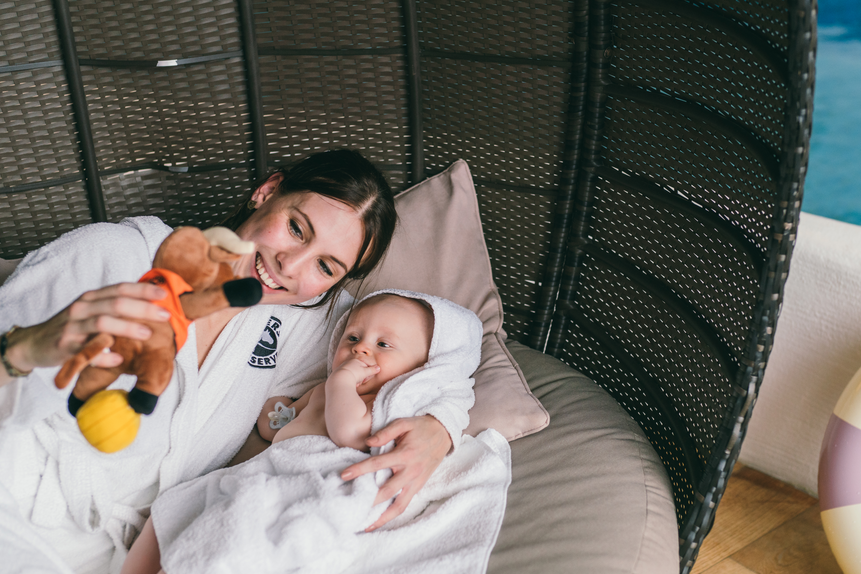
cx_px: 471
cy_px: 305
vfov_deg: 22.6
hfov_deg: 33.4
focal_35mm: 60
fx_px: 1435
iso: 500
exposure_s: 1/200
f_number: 2.5
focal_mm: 50
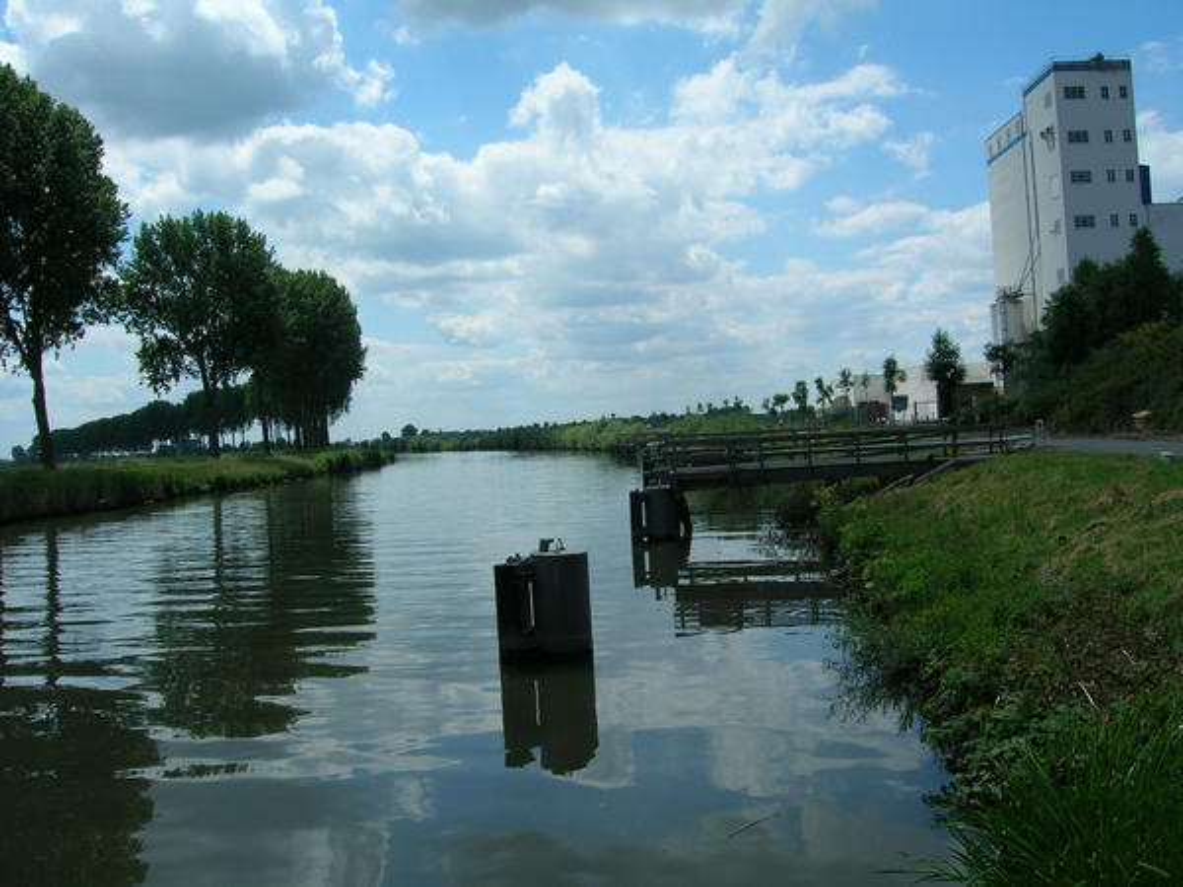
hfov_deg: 54.0
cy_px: 444
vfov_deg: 41.8
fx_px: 1162
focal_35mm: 34
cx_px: 592
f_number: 4.9
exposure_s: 1/617
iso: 50
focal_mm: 5.7
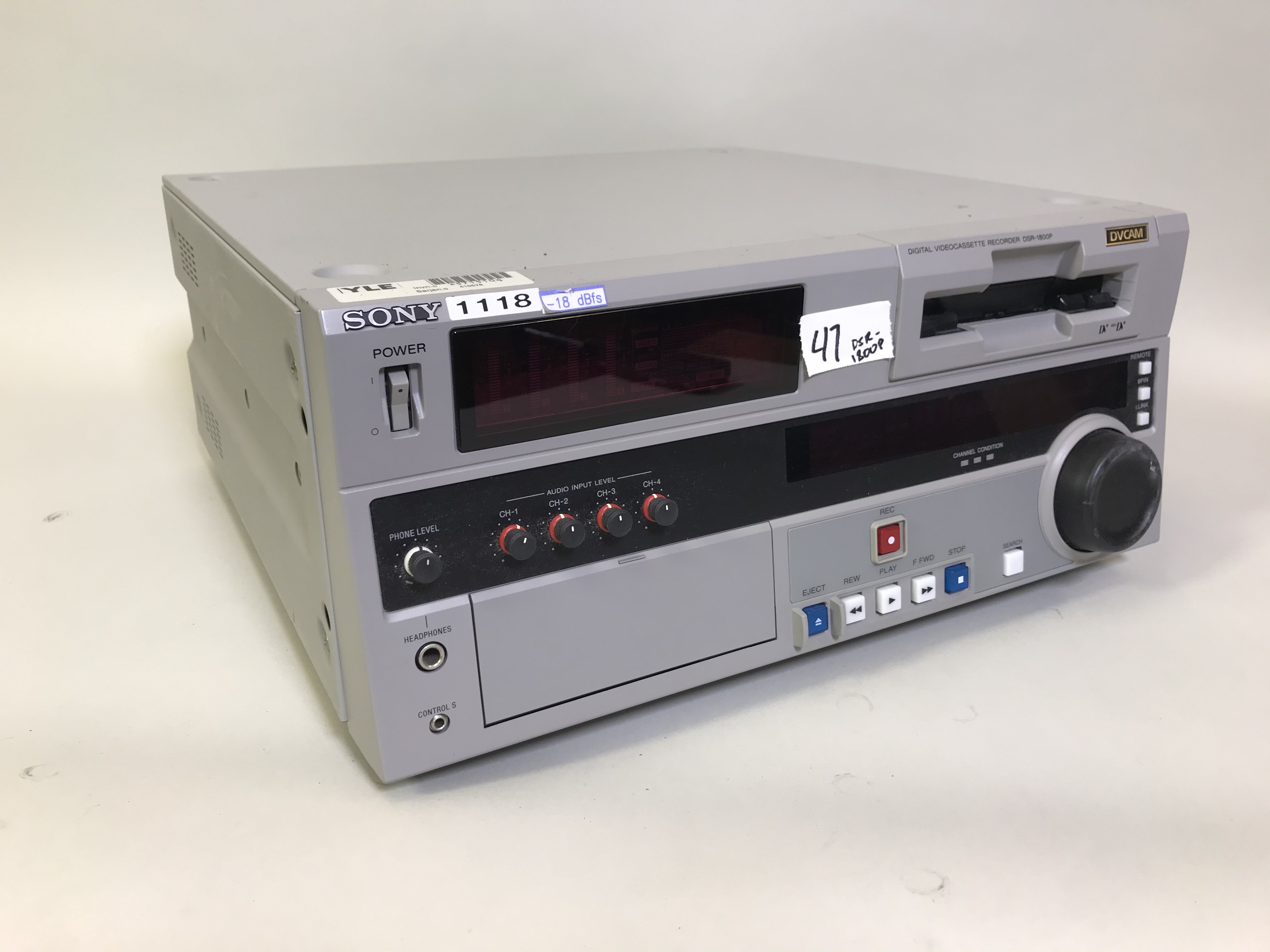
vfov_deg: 49.7
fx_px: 1027
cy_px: 476
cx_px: 635
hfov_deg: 63.4
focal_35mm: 28
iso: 25
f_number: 1.8
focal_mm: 3.99
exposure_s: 1/50
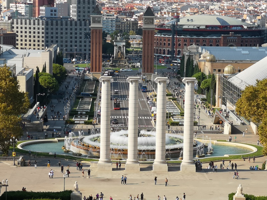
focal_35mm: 130
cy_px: 100
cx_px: 134
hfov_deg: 15.2
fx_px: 1003
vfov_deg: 11.4
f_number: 2.4
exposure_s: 1/997
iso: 50
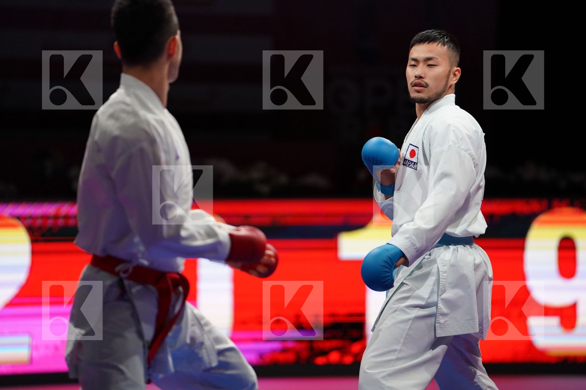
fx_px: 3255
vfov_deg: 6.9
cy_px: 195
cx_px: 293
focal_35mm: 200
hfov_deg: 10.3
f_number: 2.8
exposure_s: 1/1000
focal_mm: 200
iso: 2500
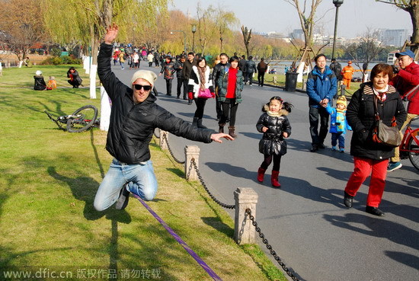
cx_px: 210
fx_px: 560
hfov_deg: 41.0
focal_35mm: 48
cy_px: 140
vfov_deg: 28.2
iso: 320
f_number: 9
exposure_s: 1/320
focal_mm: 32
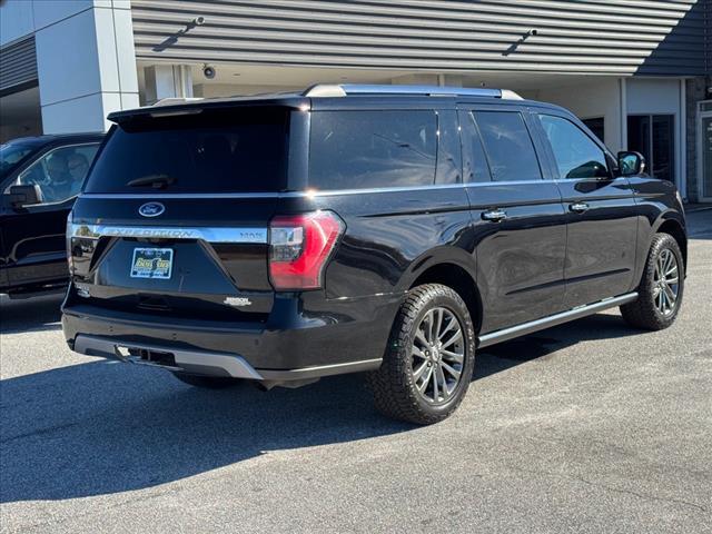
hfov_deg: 39.7
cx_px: 356
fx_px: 987
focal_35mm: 48
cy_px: 267
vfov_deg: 30.3
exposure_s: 1/1923
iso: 64
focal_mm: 6.76
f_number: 1.78
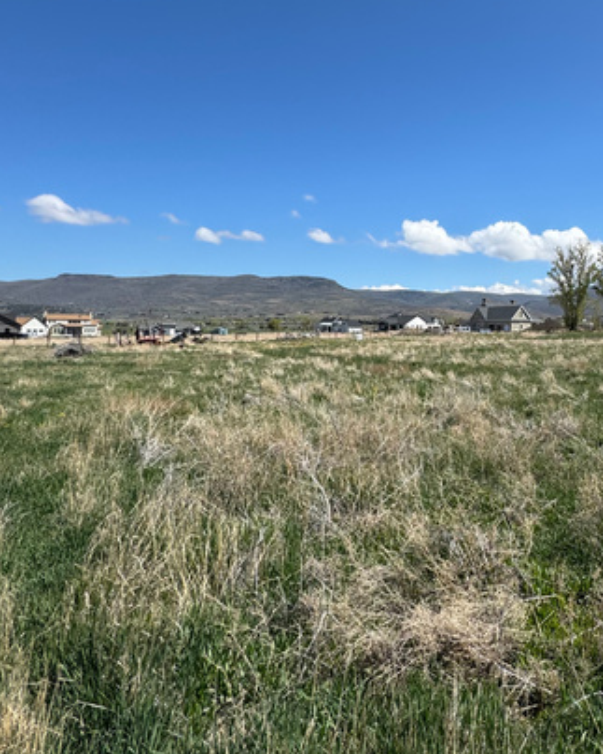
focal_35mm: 26
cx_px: 500
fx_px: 580
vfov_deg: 65.1
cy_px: 286
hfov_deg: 50.8
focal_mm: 2.22
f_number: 2.2
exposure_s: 1/2342
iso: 50
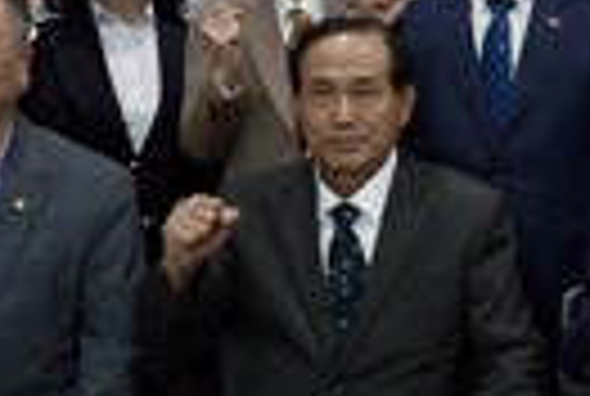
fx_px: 1467
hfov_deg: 20.5
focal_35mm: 89
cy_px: 196
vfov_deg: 15.4
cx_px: 797
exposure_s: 1/60
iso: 500
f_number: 5.6
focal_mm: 19.5
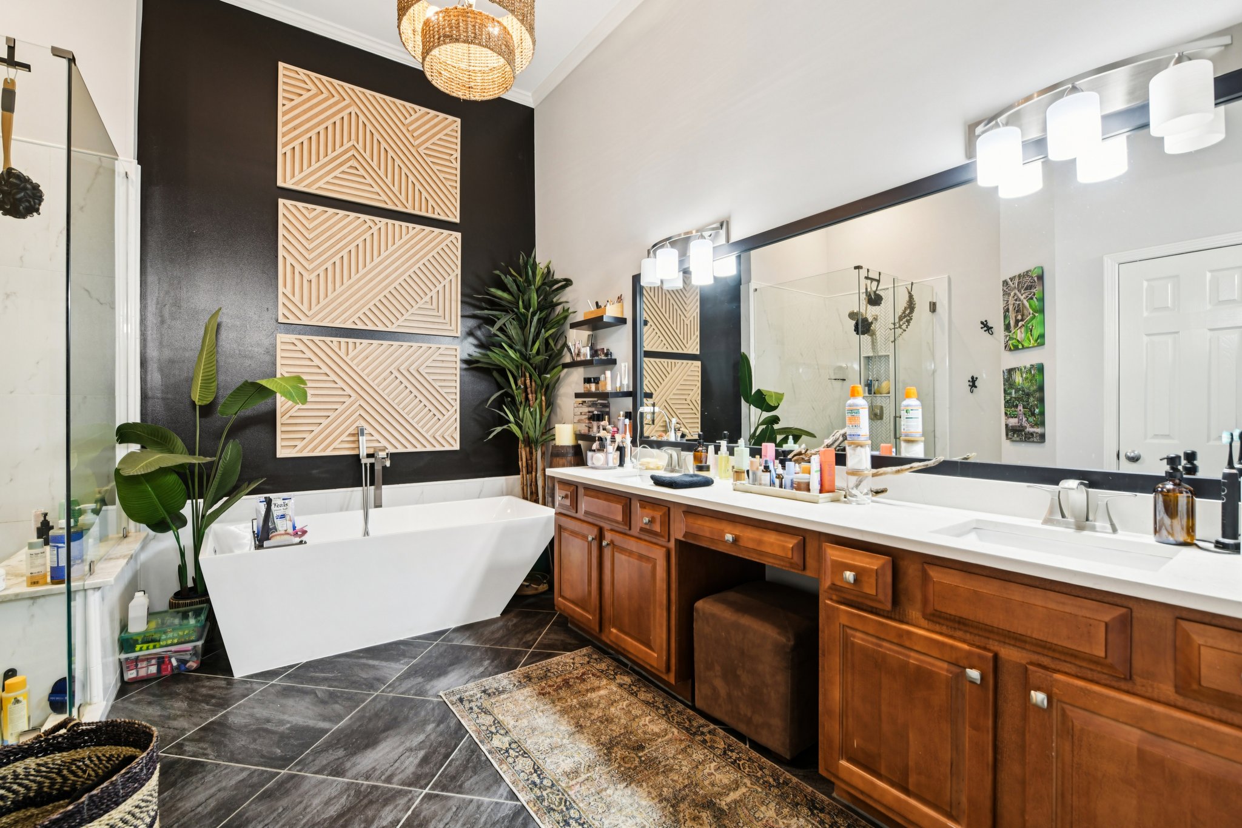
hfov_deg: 100.4
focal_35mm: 15
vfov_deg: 77.3
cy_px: 414
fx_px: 517
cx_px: 621
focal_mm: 15
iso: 400
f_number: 8
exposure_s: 1/6
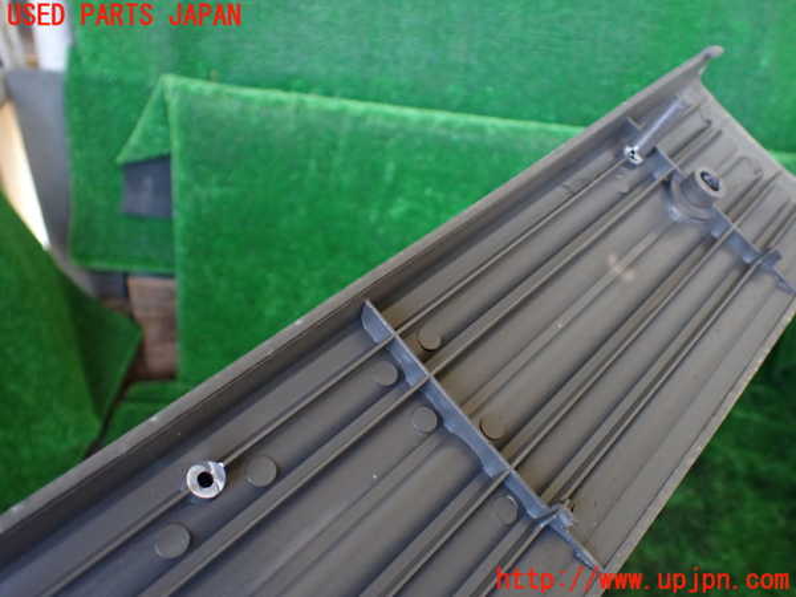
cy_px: 298
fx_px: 690
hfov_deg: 60.0
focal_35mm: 30
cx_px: 398
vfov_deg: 46.8
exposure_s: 1/125
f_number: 2.3
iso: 400
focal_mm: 5.4
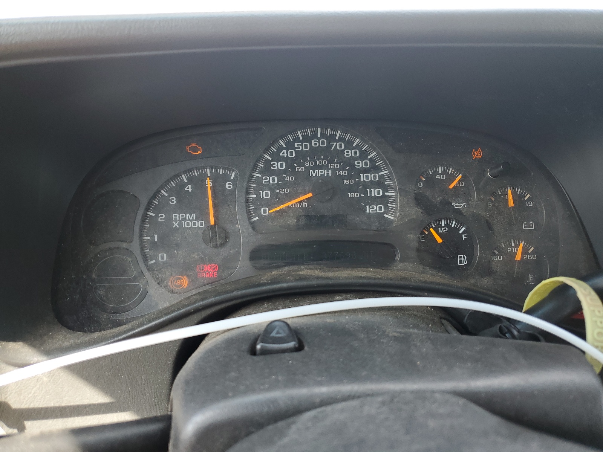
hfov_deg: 67.3
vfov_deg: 53.1
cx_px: 302
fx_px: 453
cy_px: 226
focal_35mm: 26
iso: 51
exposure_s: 1/120
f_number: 1.5
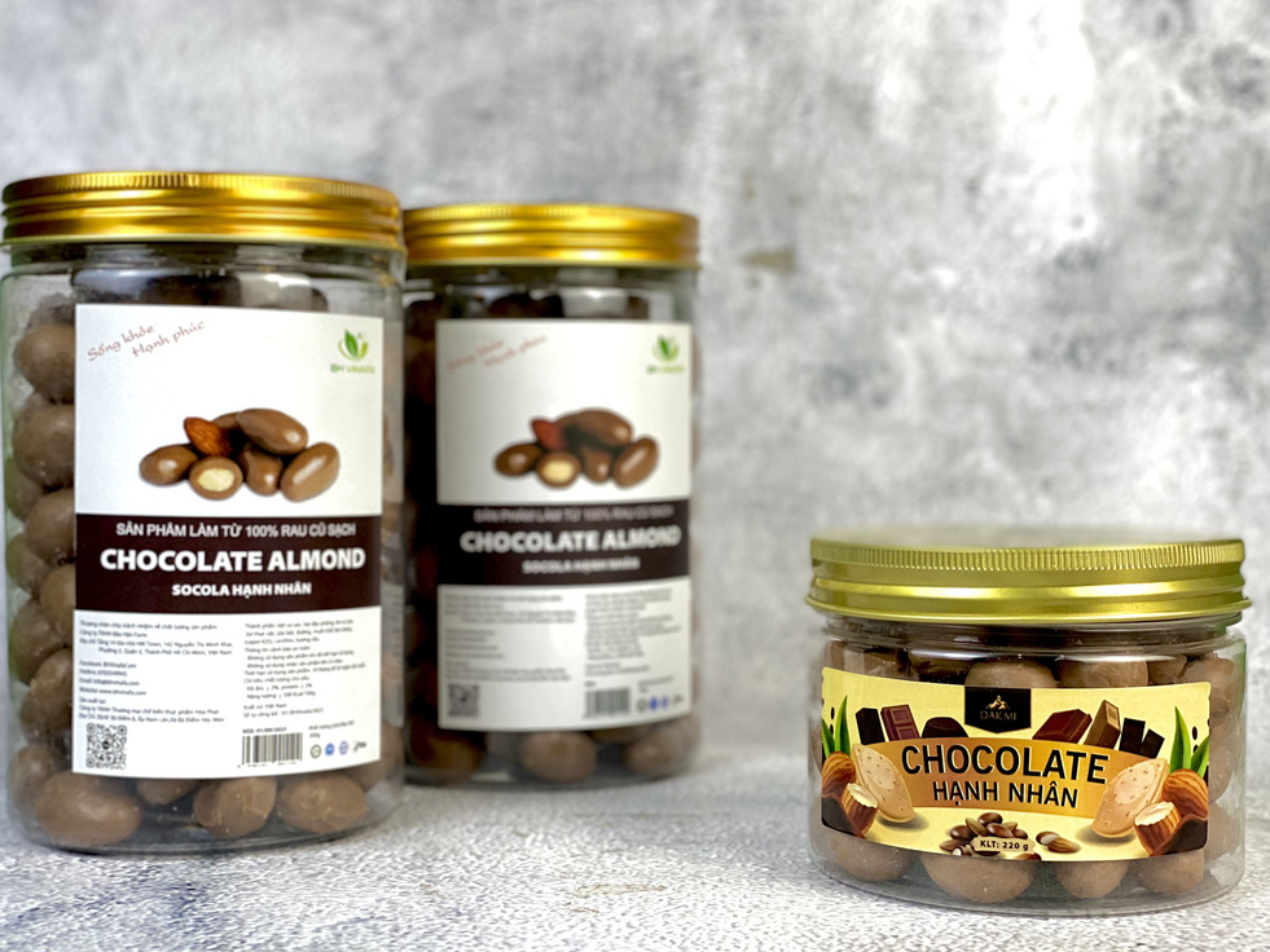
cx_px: 640
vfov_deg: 27.5
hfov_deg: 36.2
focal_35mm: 53
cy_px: 479
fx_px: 1945
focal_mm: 6
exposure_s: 1/100
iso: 50
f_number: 2
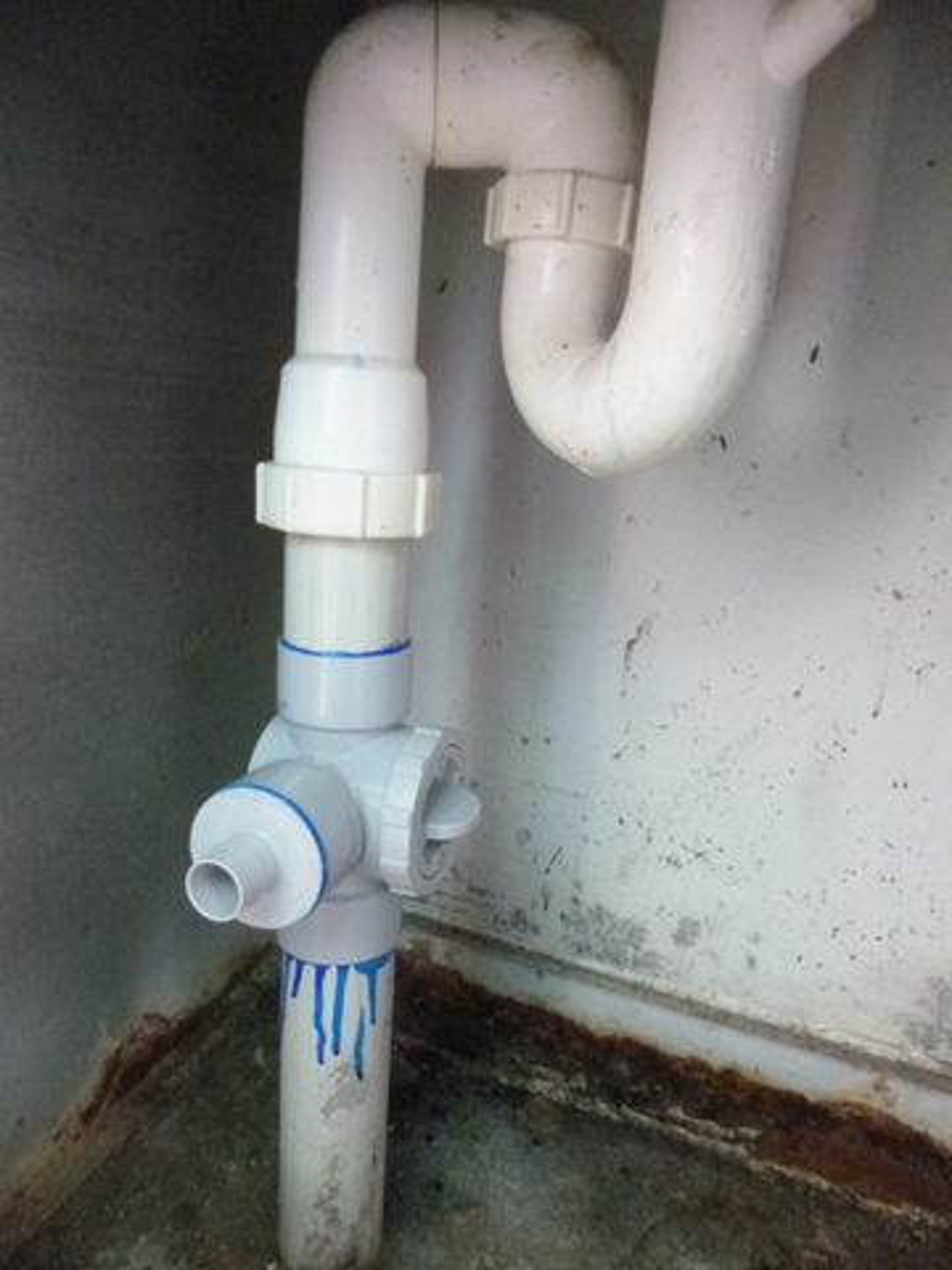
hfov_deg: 56.8
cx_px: 476
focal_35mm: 24
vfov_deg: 71.6
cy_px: 635
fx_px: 880
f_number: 2.5
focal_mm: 4.3
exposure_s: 1/25
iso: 800
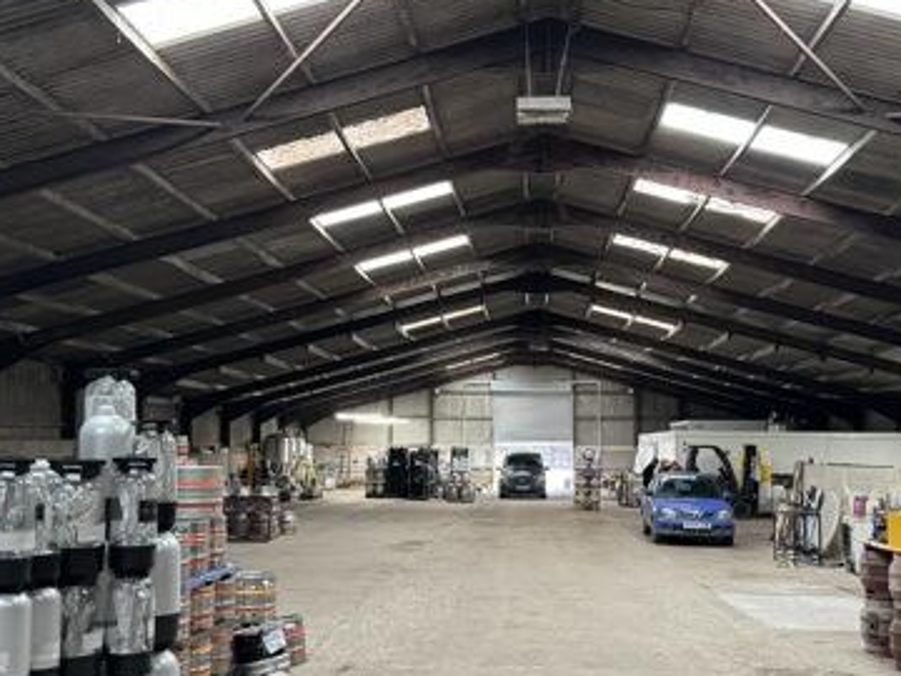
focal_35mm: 40
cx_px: 483
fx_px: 1041
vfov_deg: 35.8
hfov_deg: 46.8
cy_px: 408
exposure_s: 1/50
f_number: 1.78
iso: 500
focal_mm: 6.86
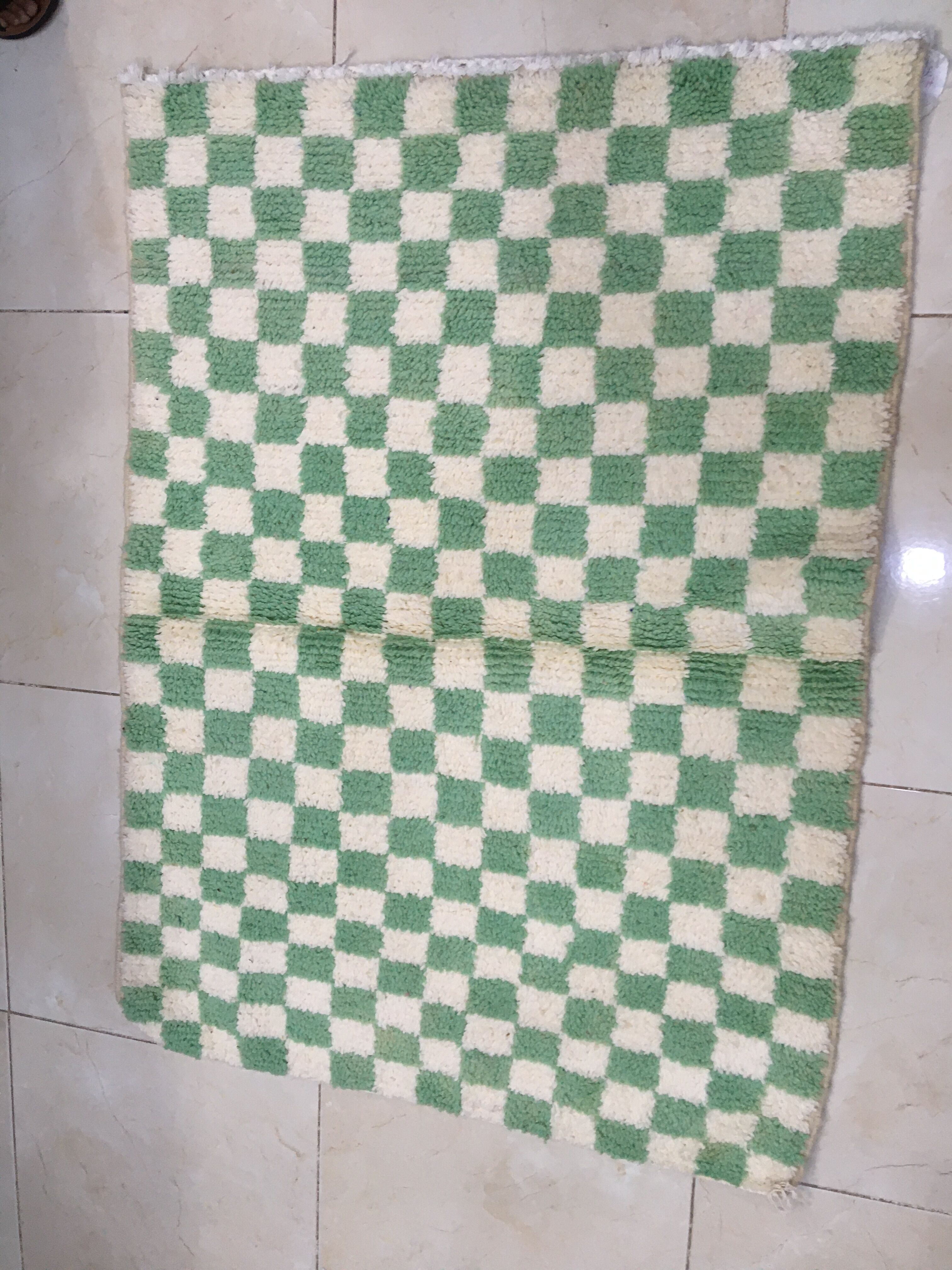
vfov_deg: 61.7
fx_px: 1063
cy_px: 635
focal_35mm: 29
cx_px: 476
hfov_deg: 48.2
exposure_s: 1/33
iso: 80
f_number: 2.2
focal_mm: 4.15
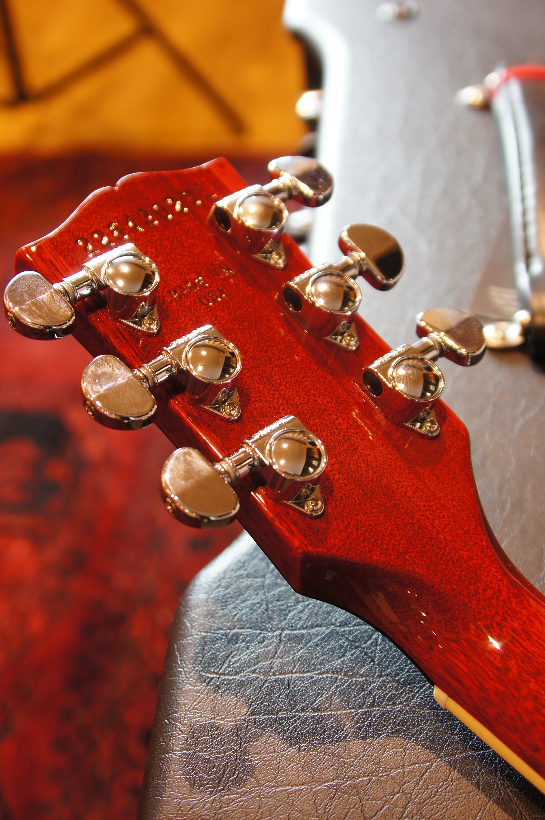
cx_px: 272
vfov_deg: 43.6
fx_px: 1024
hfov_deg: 29.8
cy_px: 410
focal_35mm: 45
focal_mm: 30
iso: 100
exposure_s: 1/5
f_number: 4.5
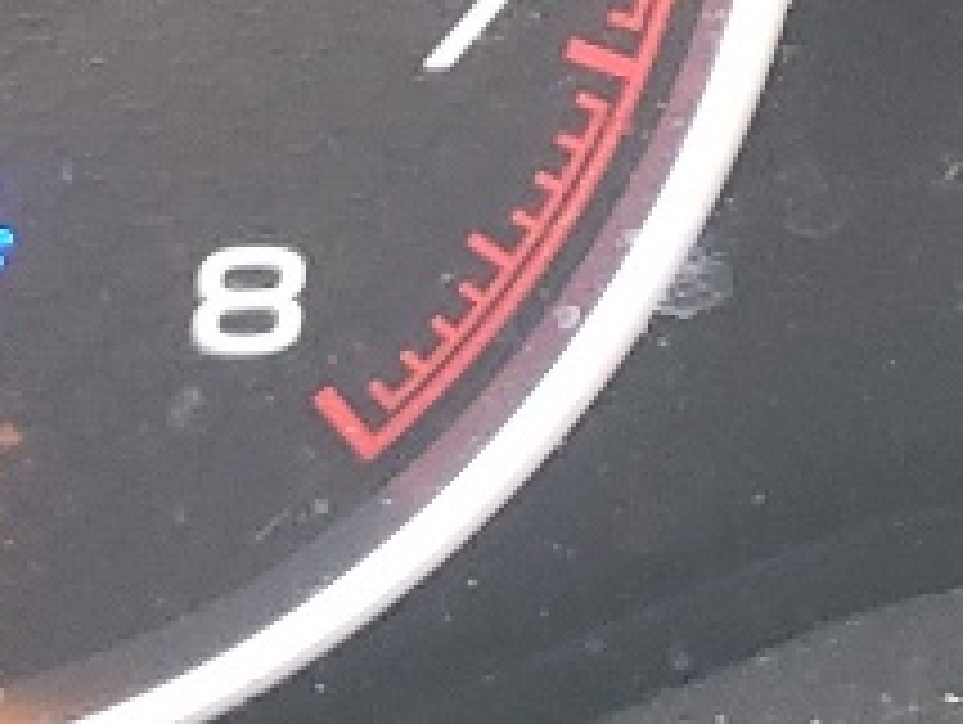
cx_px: 1400
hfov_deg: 9.9
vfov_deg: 7.3
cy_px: -782
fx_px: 5403
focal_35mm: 194
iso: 117
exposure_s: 1/60.2
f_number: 1.5
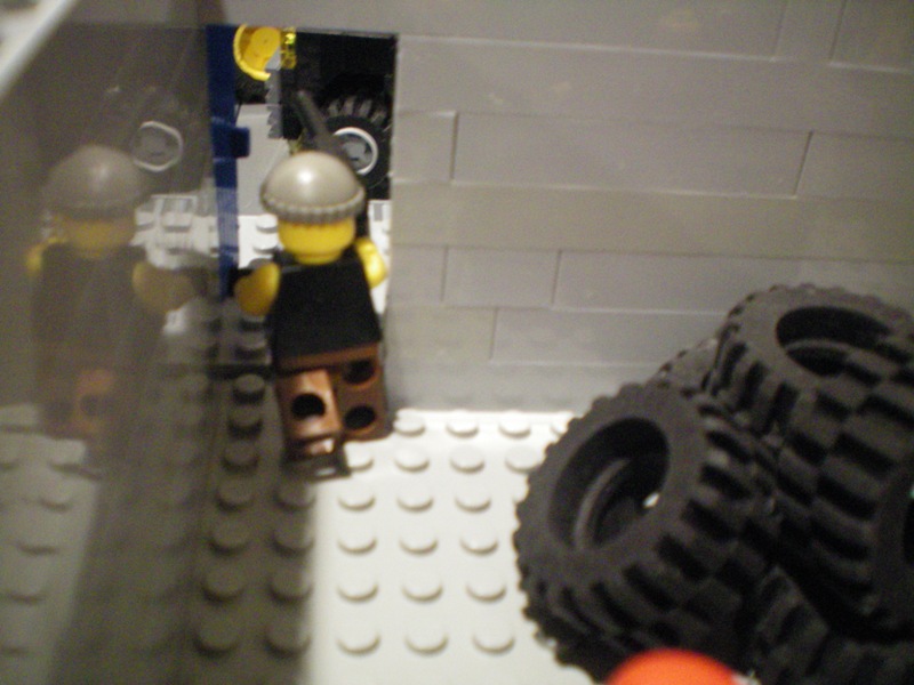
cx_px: 457
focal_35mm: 38
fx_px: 1003
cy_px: 342
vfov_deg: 37.7
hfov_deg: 49.0
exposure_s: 1/8
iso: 400
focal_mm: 6.3
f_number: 3.1
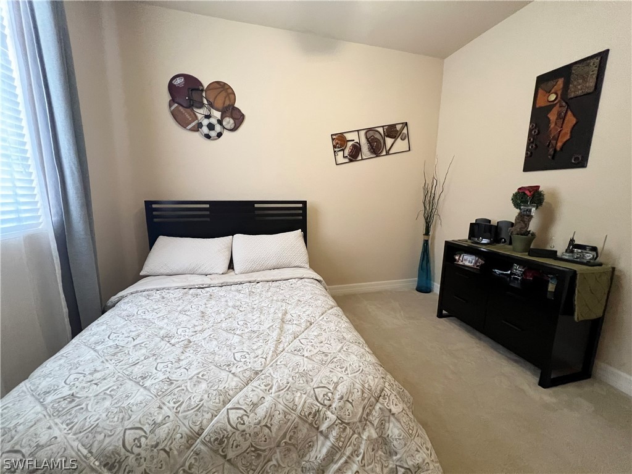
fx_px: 237
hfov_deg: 106.2
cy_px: 237
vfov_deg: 89.9
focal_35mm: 13
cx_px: 316
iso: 500
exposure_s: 1/60
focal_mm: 1.57
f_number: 1.8
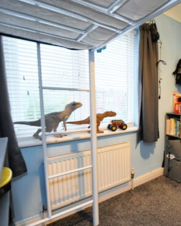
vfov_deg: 75.0
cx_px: 152
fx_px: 147
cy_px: 115
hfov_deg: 57.1
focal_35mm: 22
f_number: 3.5
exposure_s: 1/5
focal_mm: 10
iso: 100
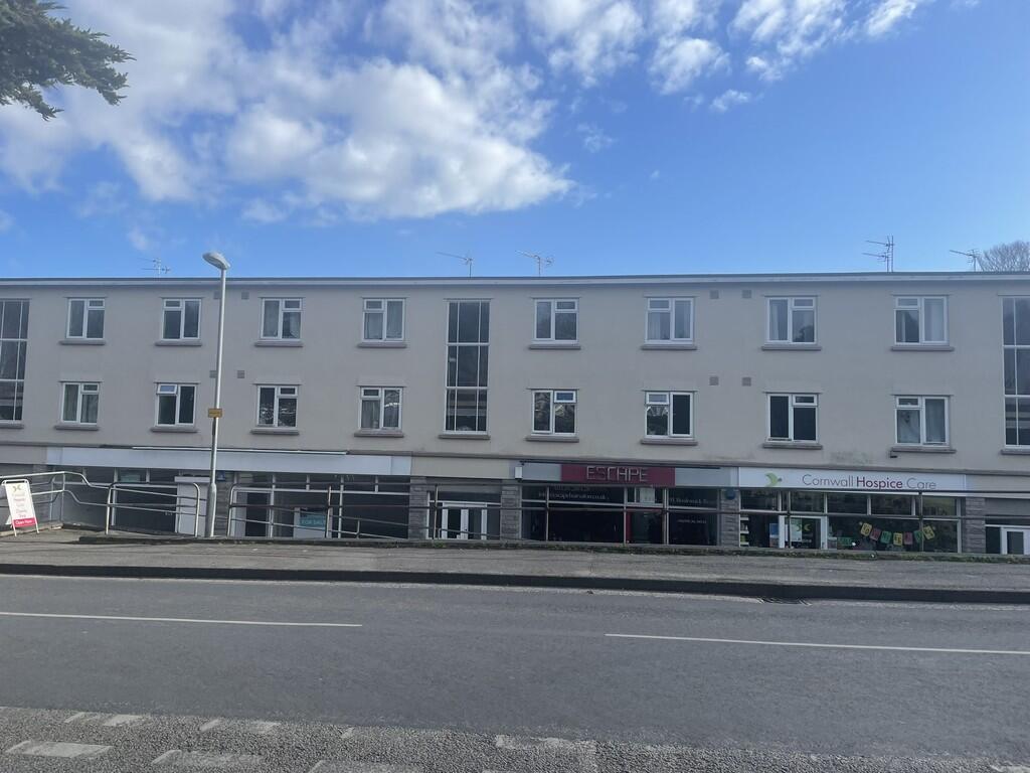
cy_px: 386
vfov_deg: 53.1
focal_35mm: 26
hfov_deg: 67.3
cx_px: 515
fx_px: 774
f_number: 1.6
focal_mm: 4.2
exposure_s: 1/2747
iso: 32
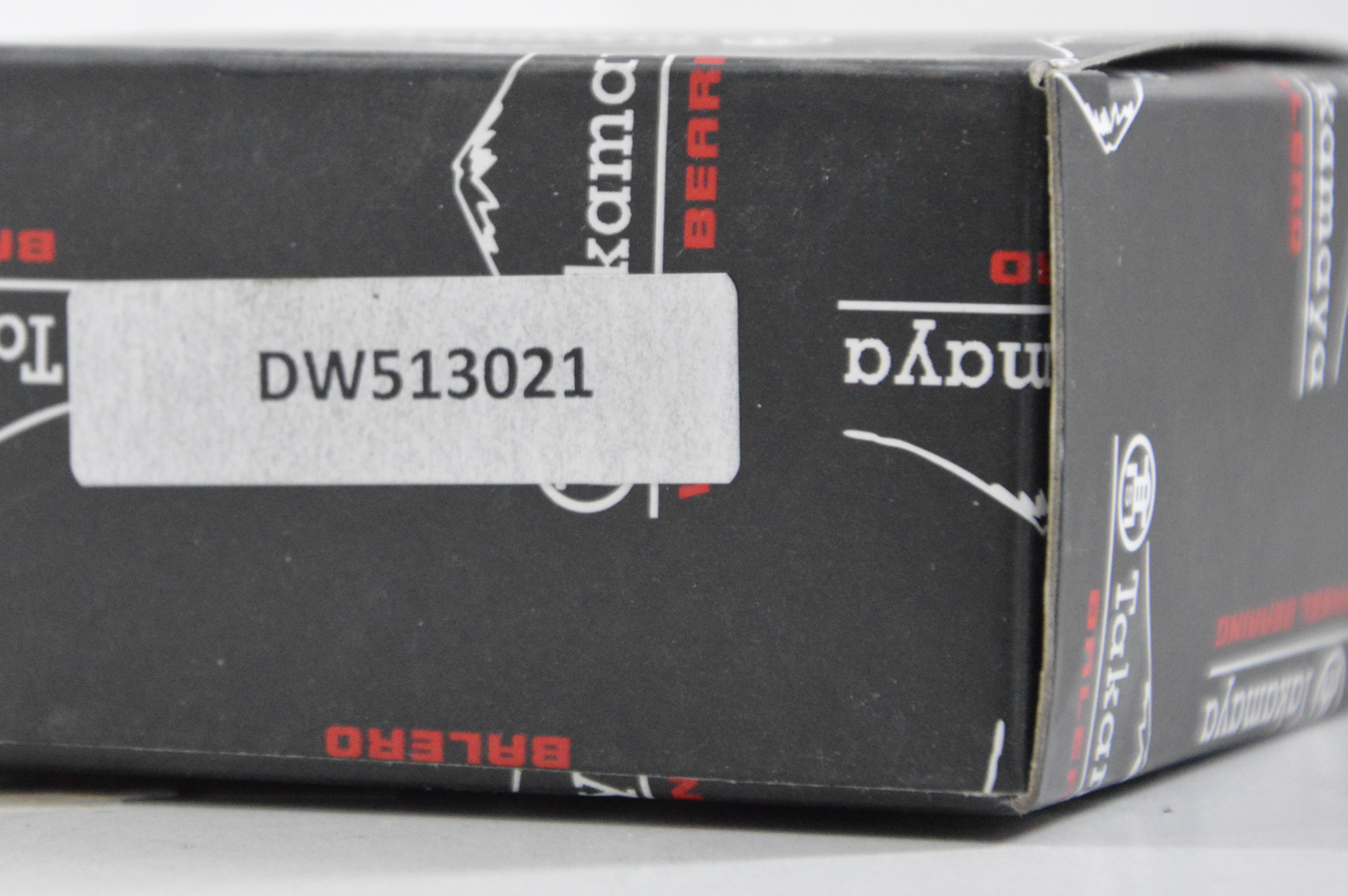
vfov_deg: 5.7
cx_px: 399
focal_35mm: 239
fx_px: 8932
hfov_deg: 8.6
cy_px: 351
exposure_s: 1/100
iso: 3200
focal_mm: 105
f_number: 7.1
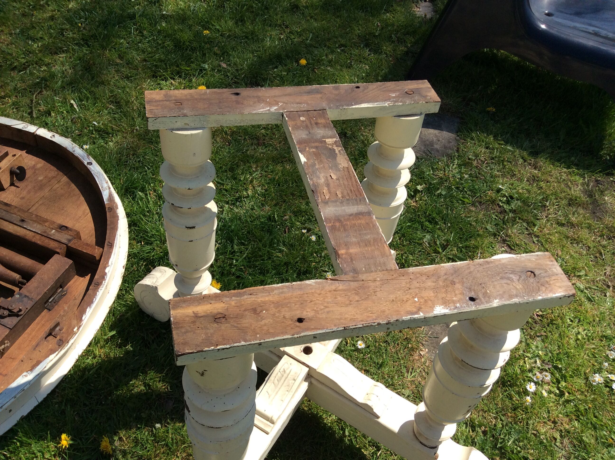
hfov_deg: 56.9
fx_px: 568
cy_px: 230
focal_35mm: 32
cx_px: 308
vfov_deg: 44.1
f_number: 2.4
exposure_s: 1/1217
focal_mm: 3.3
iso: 32
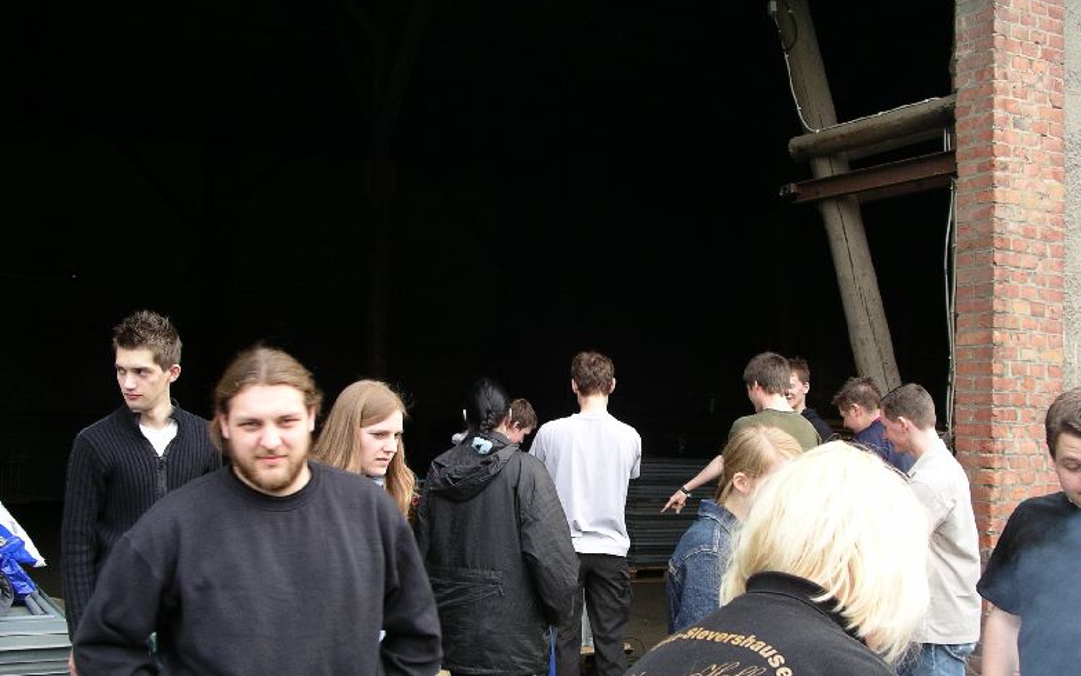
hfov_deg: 49.3
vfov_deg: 31.9
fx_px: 1178
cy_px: 393
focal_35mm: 40
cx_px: 549
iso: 64
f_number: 2.8
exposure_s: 1/80
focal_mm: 7.8
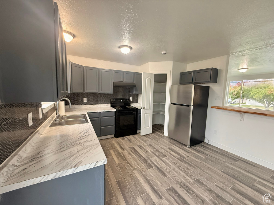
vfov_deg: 85.7
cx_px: 137
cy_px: 102
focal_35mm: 14
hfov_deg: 102.1
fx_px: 111
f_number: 2.2
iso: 250
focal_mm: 2.22
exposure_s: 1/60
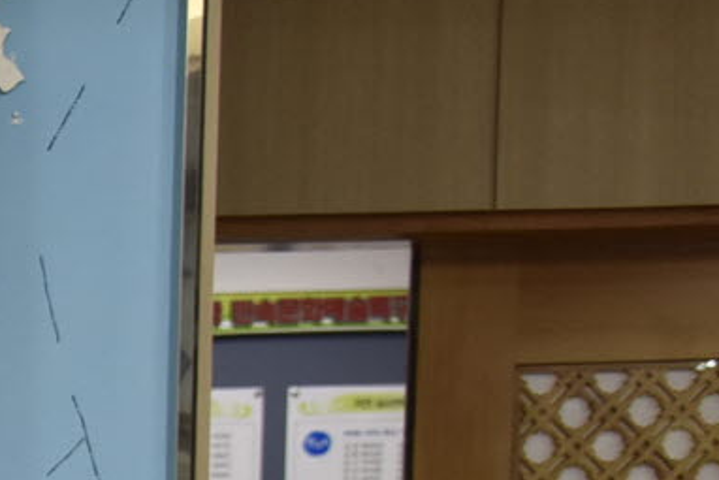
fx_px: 4016
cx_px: -1404
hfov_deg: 8.6
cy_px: 999
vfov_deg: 6.6
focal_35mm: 201
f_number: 5
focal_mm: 32
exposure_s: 1/125
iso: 800
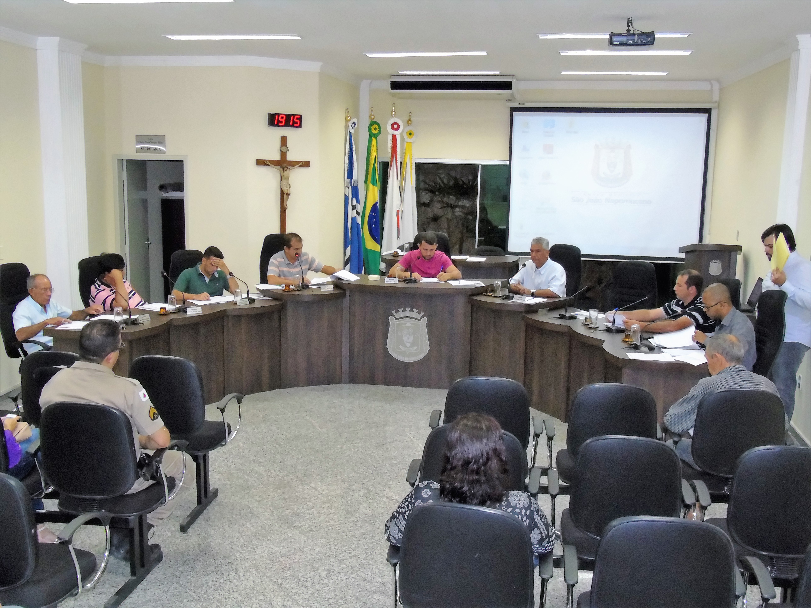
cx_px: 406
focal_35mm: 34
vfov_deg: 41.8
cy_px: 304
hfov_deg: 54.0
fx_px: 797
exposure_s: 1/40
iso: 640
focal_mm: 6.1
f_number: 3.8
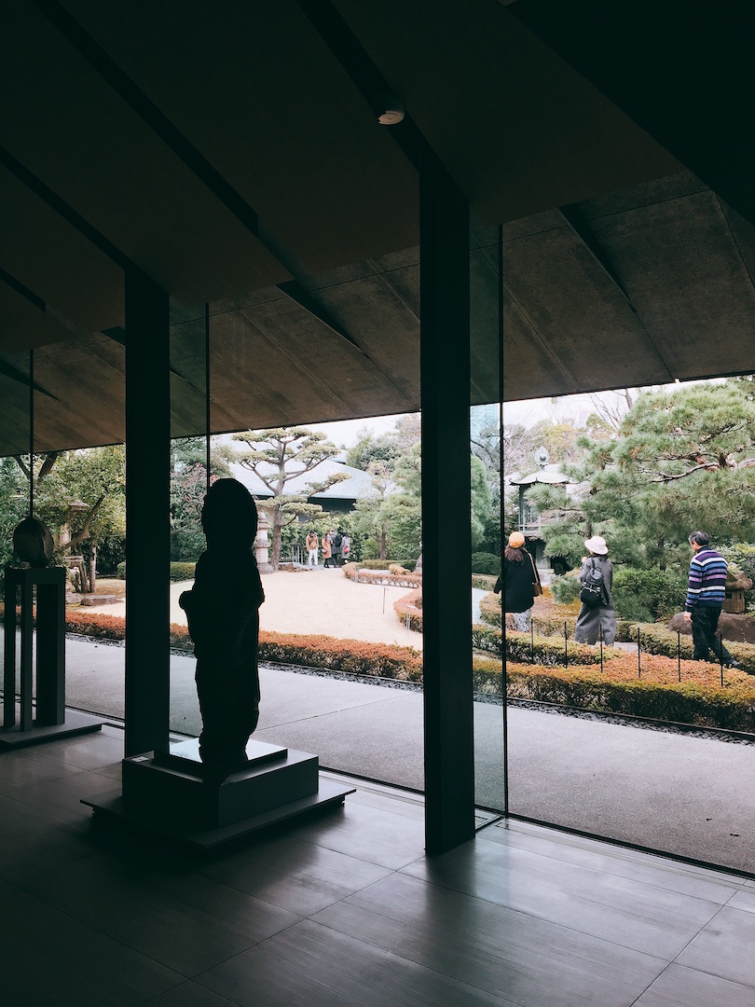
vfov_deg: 61.7
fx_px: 843
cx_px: 378
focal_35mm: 29
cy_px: 504
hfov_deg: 48.2
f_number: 2.2
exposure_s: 1/120
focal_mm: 4.15
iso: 25
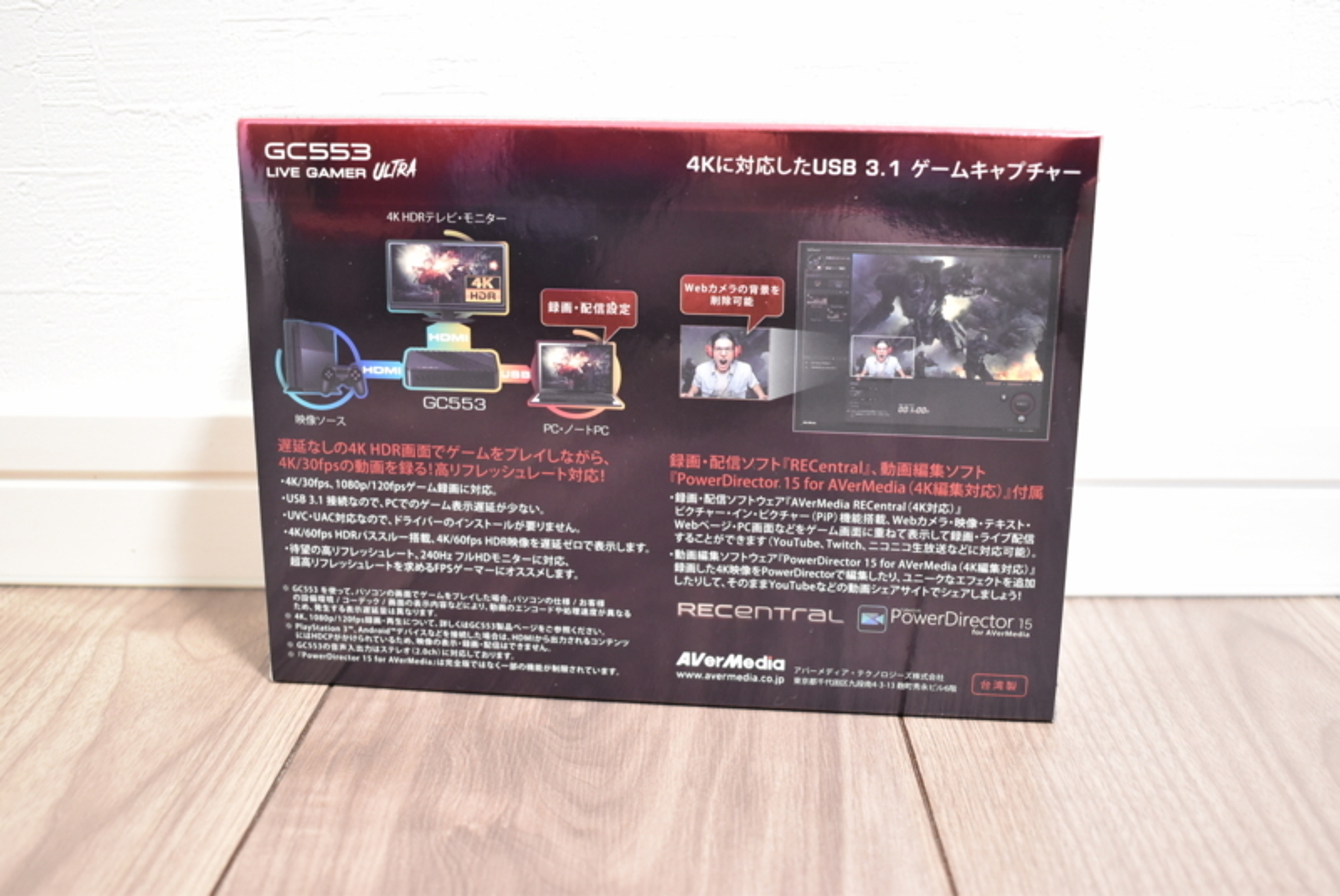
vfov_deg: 33.1
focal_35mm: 40
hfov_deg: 47.9
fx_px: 1509
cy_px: 448
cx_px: 670
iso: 1600
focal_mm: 27
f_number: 4
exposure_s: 1/13
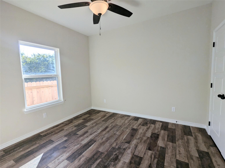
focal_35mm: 16
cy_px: 84
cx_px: 112
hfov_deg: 94.5
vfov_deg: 78.1
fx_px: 104
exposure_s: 1/256
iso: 51
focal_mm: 2.35
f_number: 2.2
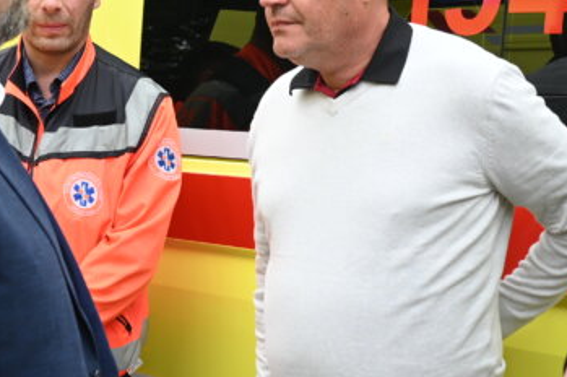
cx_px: 242
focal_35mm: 89
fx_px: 1408
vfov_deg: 15.2
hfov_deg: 22.8
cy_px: 267
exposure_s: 1/100
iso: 100
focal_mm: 30.5
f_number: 5
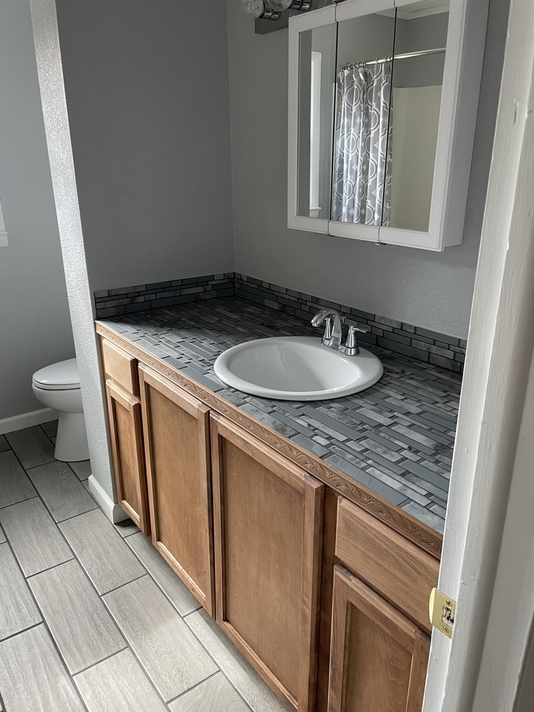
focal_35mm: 26
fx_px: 535
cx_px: 267
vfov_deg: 67.3
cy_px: 356
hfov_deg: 53.1
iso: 125
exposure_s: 1/96
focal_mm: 4.2
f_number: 1.6
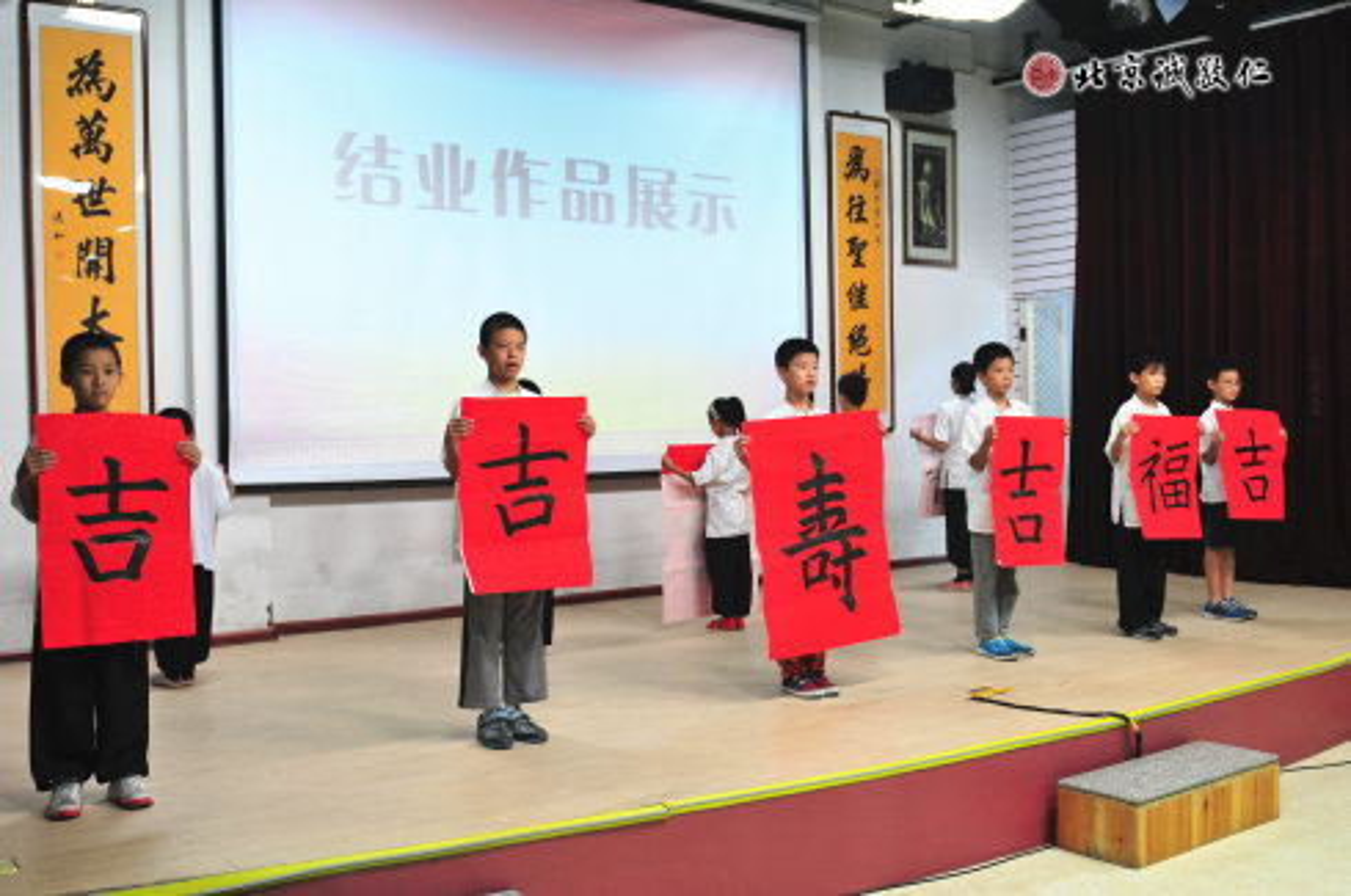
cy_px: 448
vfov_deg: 36.8
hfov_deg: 53.2
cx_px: 676
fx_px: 1349
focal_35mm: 36
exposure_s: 1/30
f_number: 3.2
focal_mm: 24
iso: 200
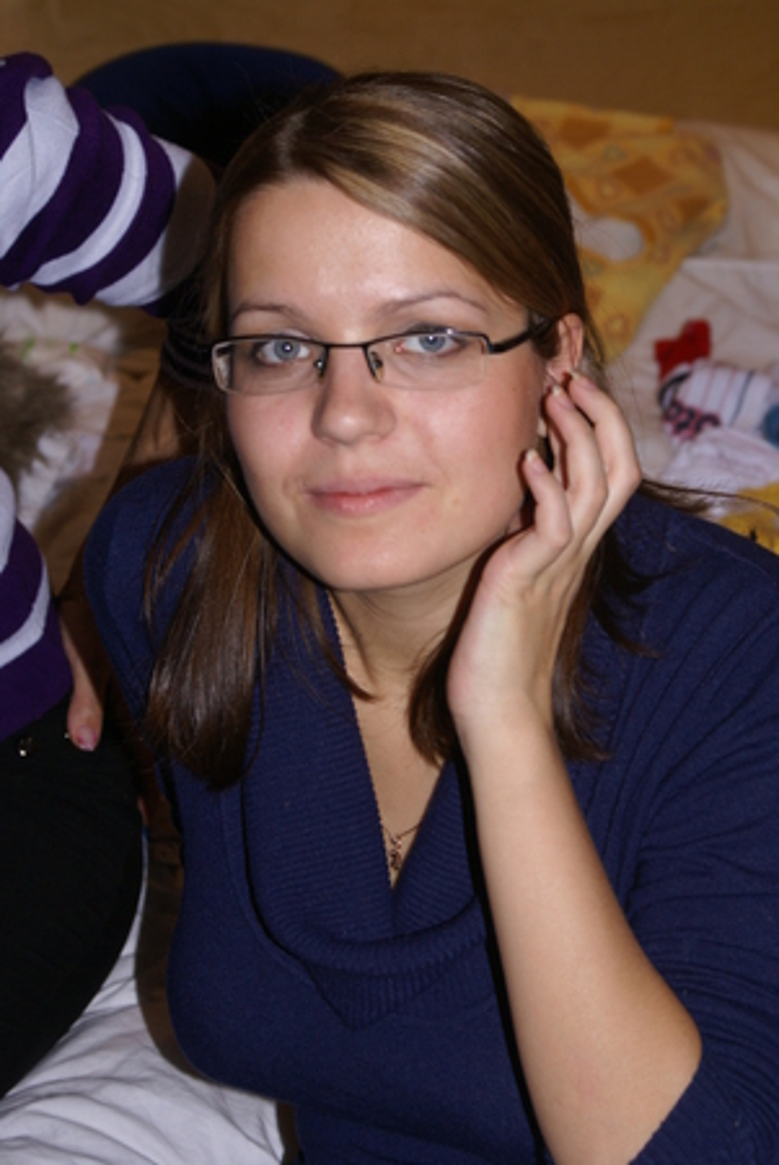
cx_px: 390
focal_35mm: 90
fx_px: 2914
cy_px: 582
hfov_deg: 15.2
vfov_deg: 22.6
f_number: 5.6
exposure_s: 1/100
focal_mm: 60
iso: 400
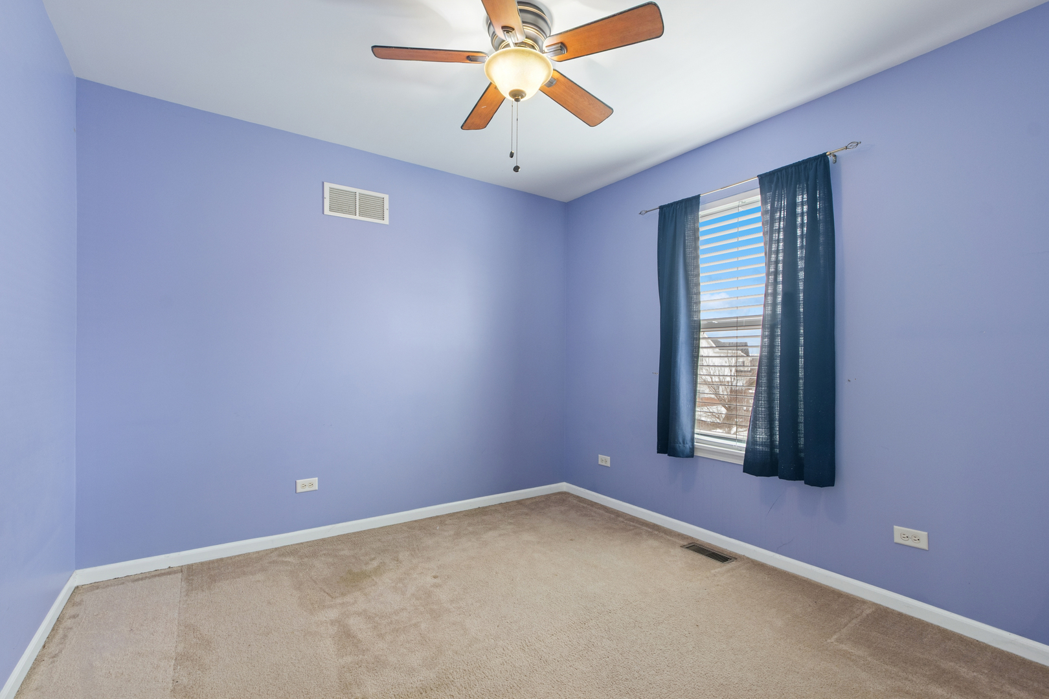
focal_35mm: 15
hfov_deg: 100.4
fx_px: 437
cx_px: 524
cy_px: 350
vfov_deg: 77.3
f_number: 8
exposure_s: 1/15
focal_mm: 10
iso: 250
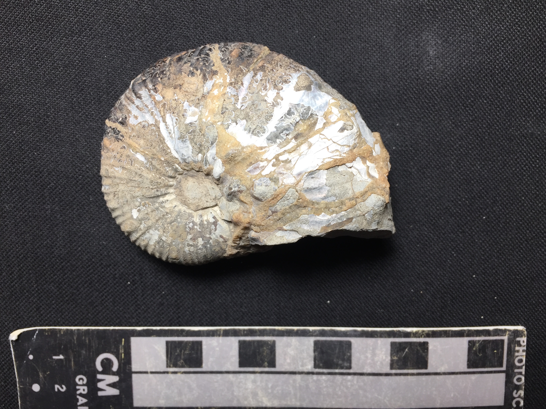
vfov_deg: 48.2
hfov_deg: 61.7
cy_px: 204
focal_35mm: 29
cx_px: 273
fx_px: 457
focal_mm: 4.15
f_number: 2.2
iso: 32
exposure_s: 1/120
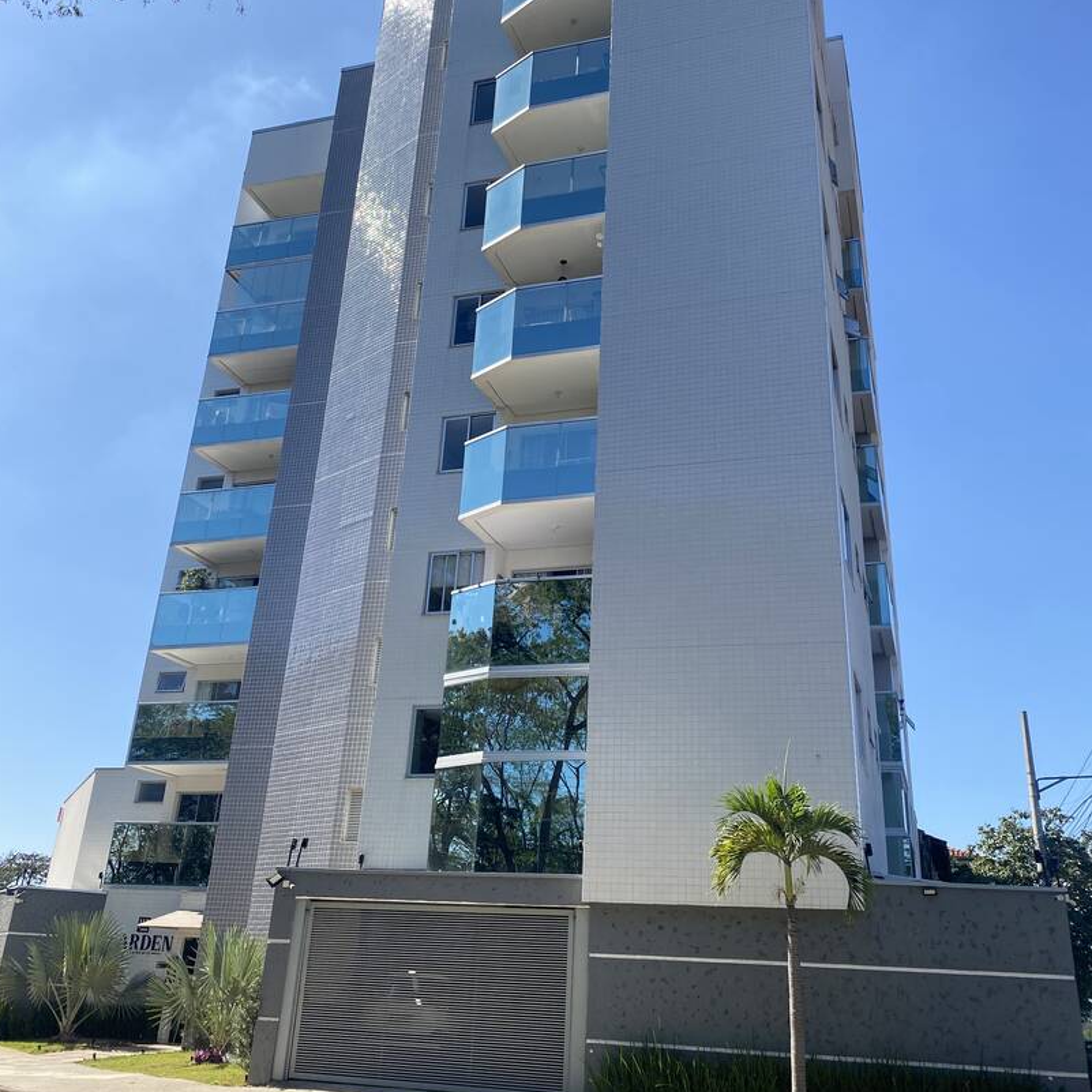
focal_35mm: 31
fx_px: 1106
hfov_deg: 52.5
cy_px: 491
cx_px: 543
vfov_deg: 52.4
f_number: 1.8
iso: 32
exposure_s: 1/1429
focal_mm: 4.25
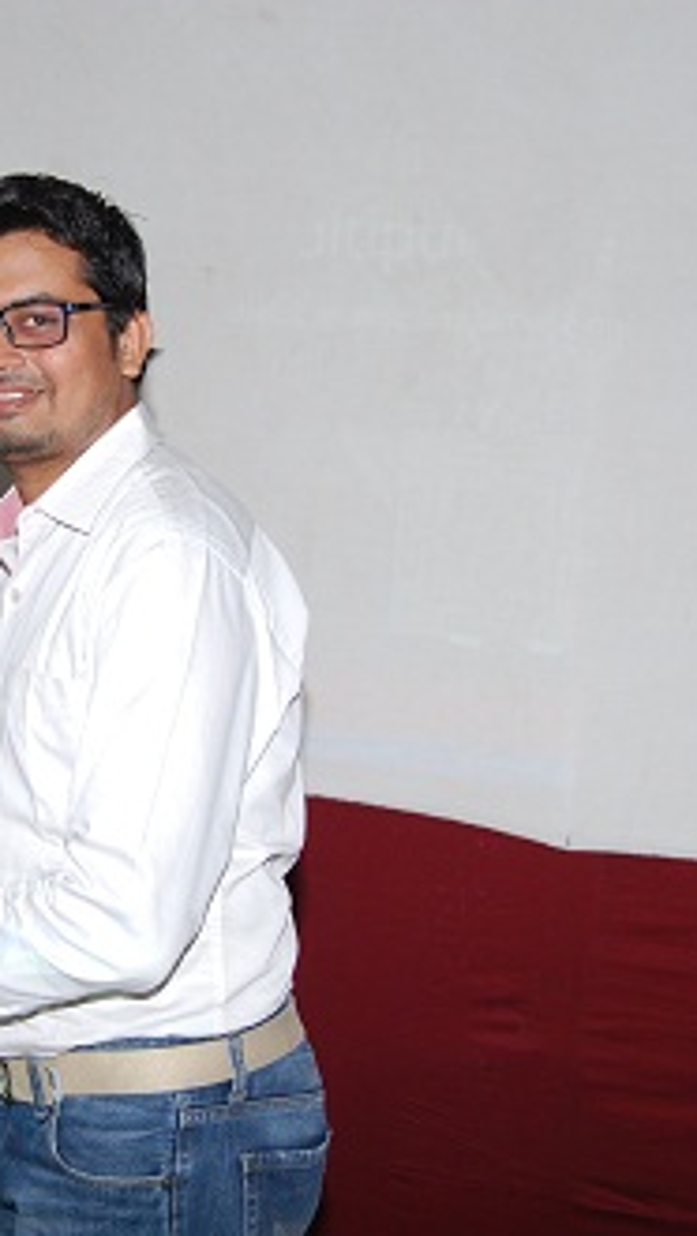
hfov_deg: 14.6
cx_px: -52
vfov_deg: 26.2
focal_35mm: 81
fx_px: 2657
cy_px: 614
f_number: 6.3
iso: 400
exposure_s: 1/100
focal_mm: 34
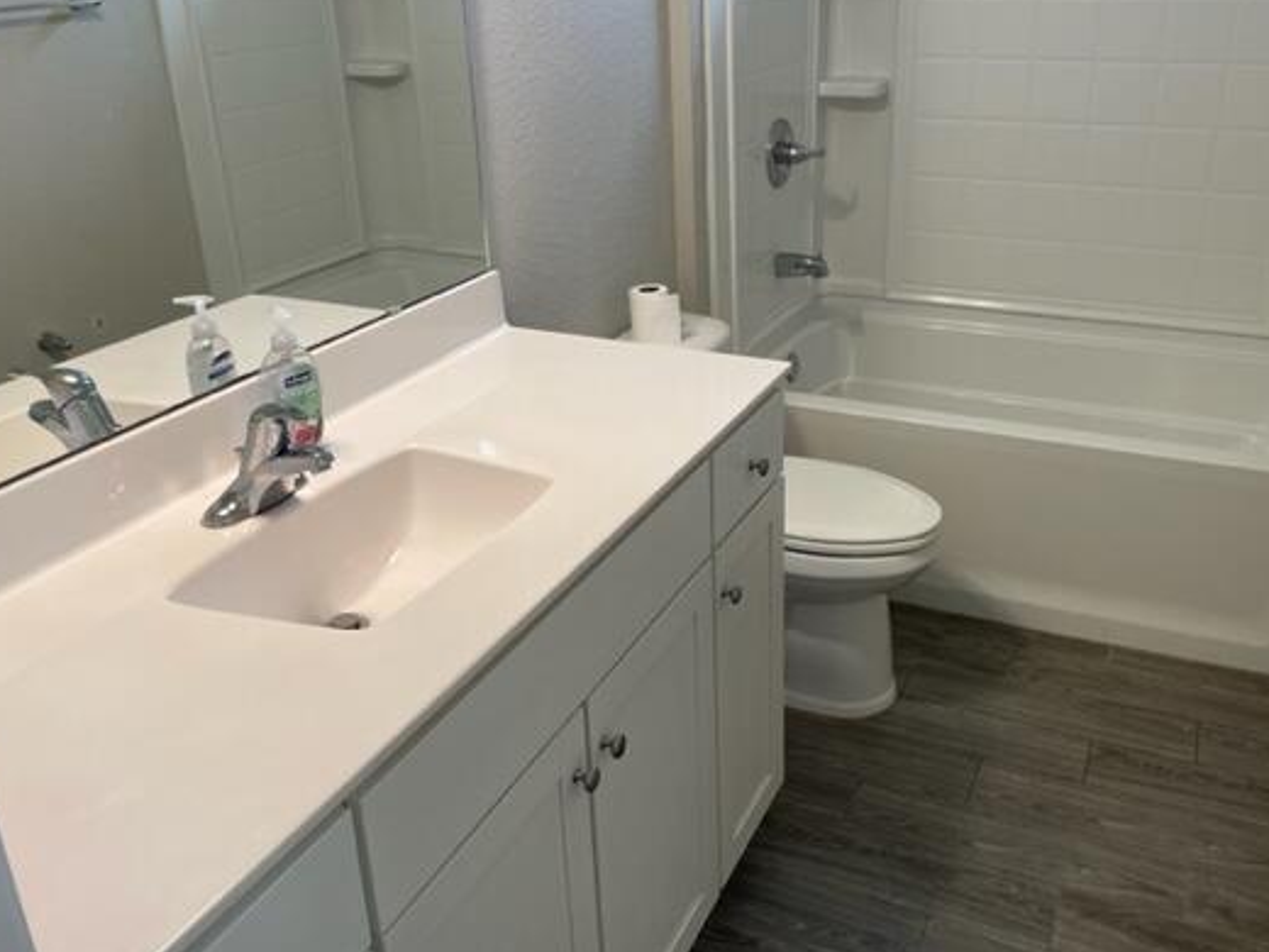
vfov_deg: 44.1
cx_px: 710
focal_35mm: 32
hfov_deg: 56.7
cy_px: 454
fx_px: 1173
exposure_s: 1/60
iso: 64
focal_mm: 4.2
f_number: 1.6
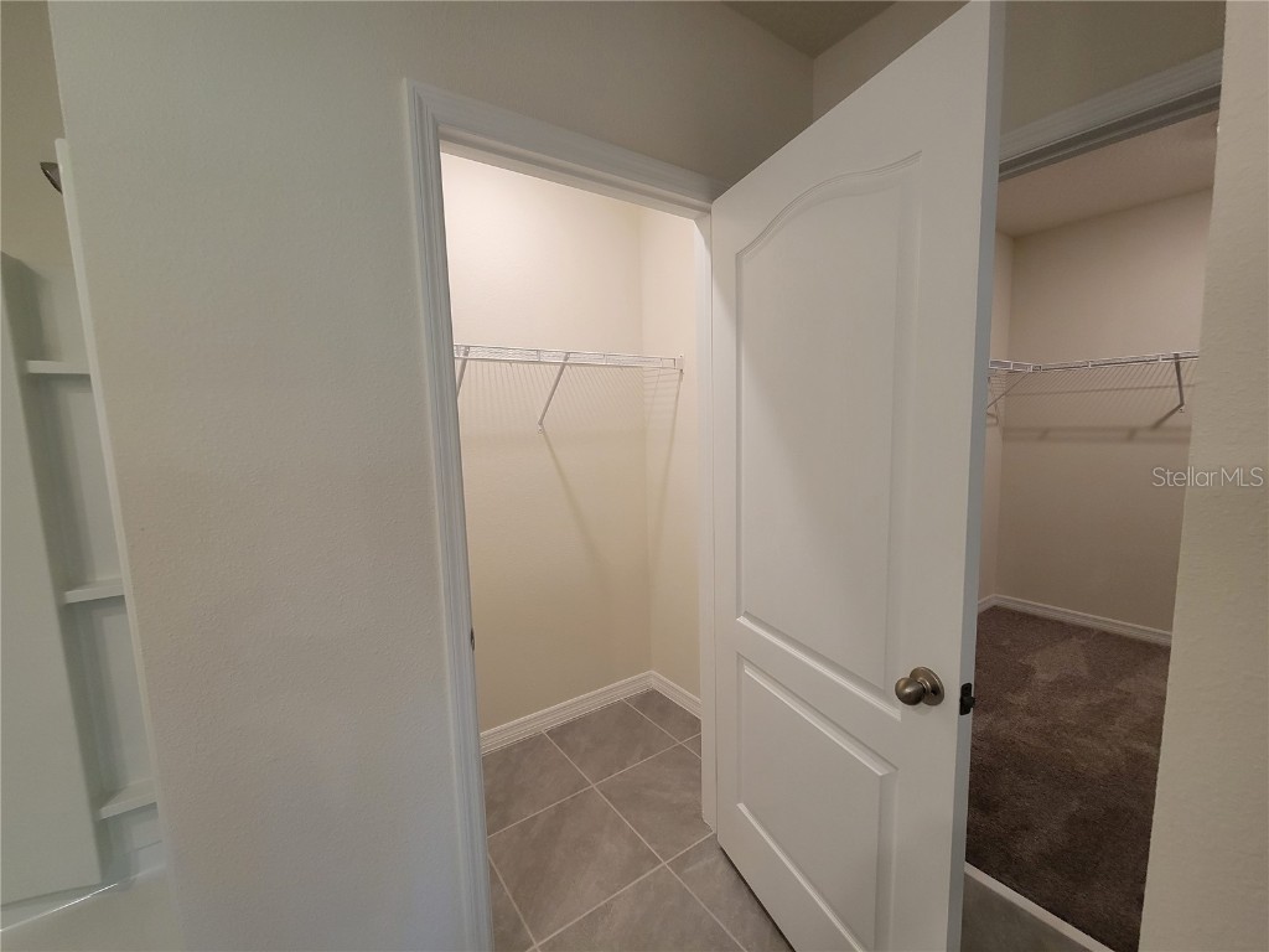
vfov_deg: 89.9
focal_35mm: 13
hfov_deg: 106.2
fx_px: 477
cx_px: 634
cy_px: 476
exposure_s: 1/60
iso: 200
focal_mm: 2.2
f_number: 2.2
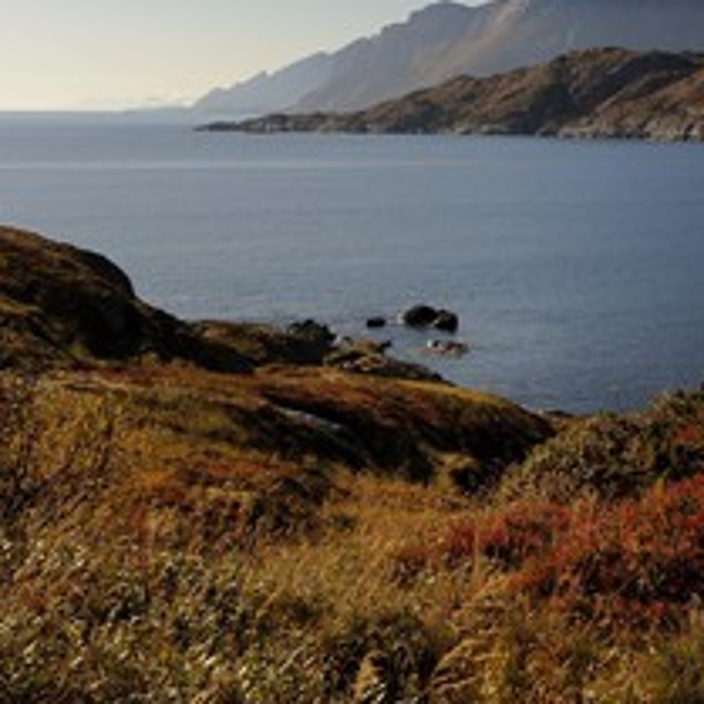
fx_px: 1496
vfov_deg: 26.4
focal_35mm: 65
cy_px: 273
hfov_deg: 25.2
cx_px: 701
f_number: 16
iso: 200
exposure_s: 1/160
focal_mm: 38
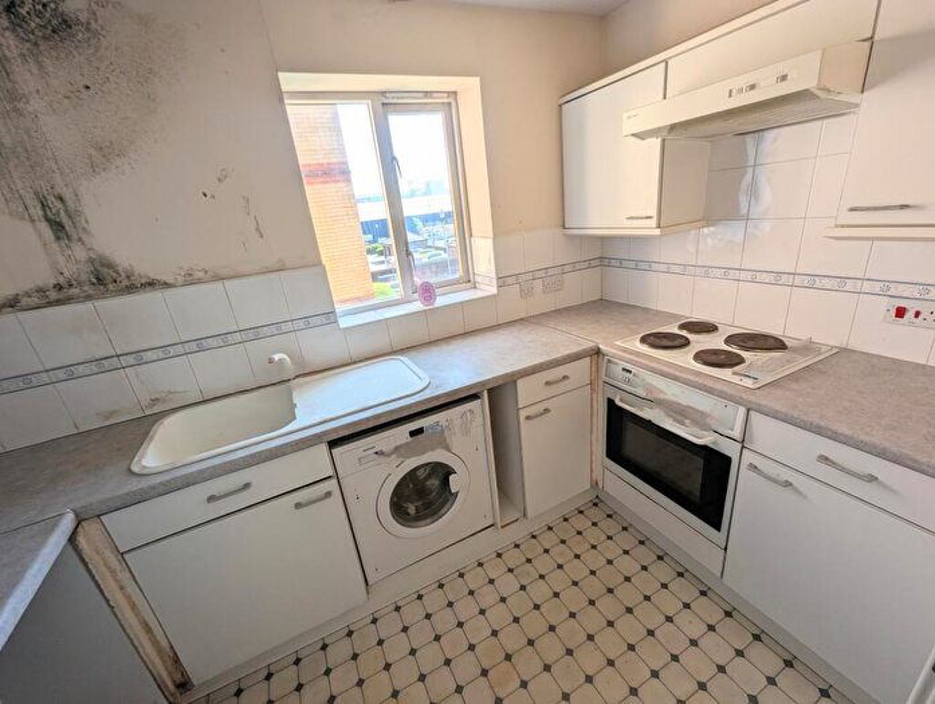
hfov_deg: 106.1
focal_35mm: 13
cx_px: 468
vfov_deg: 90.1
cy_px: 352
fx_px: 352
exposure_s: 1/192
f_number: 2.2
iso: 50
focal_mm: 1.95
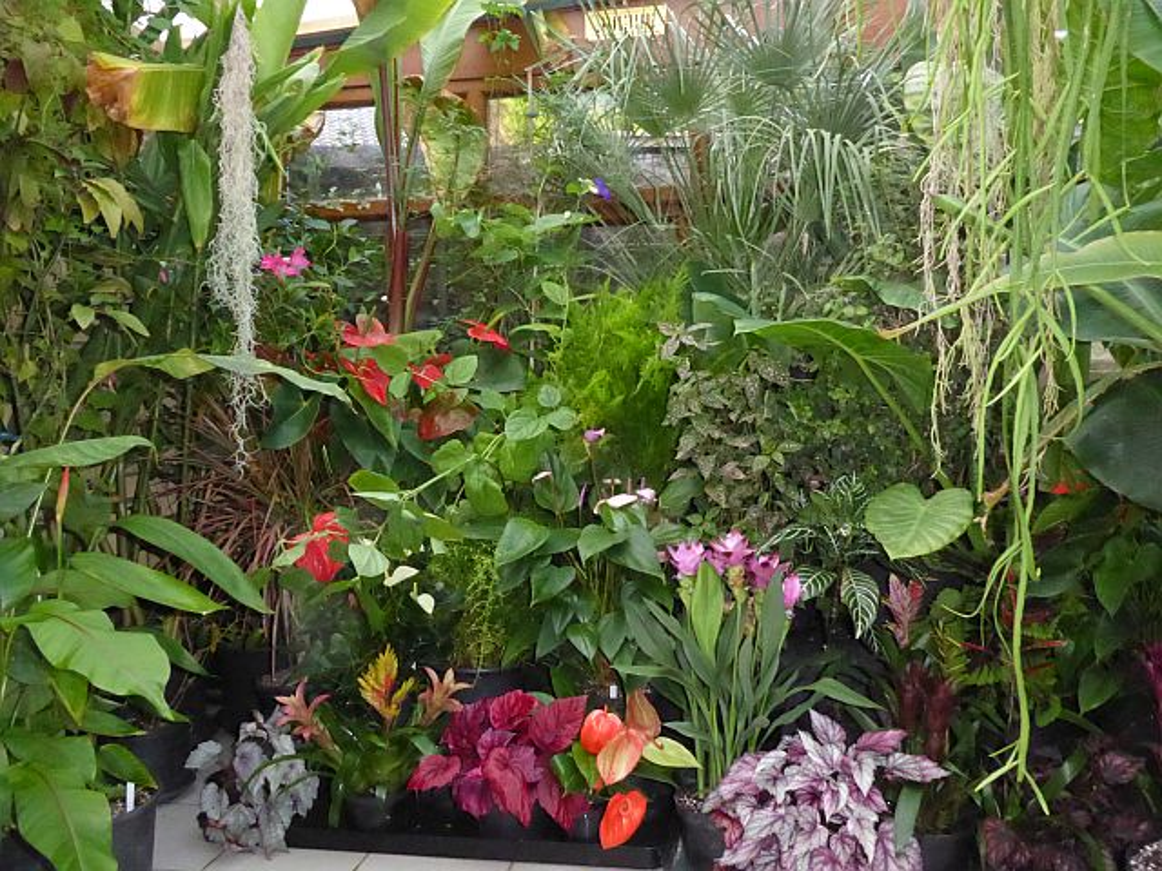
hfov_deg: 58.4
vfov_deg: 45.4
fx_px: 1041
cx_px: 581
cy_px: 436
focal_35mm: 31
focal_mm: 5.4
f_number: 8
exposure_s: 1/60
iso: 1600
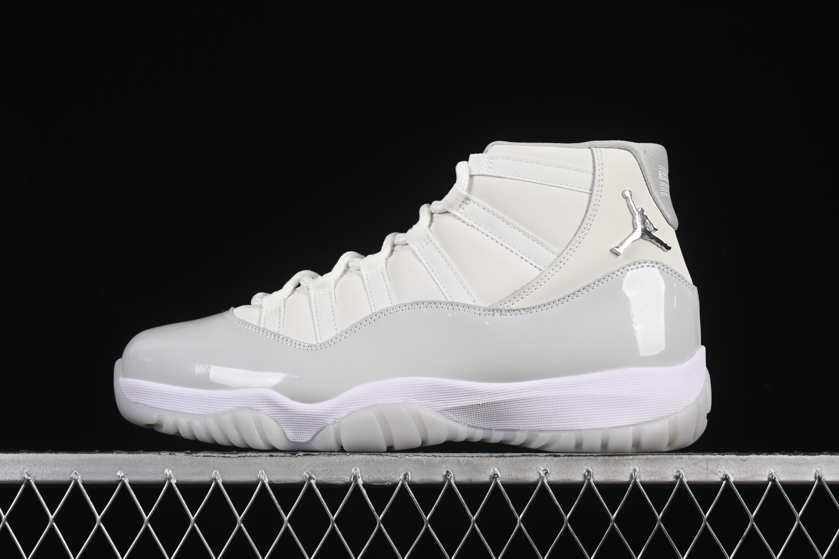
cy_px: 280
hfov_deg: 27.0
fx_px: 1748
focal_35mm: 75
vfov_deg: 18.2
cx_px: 420
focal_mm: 50
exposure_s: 1/80
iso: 160
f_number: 8
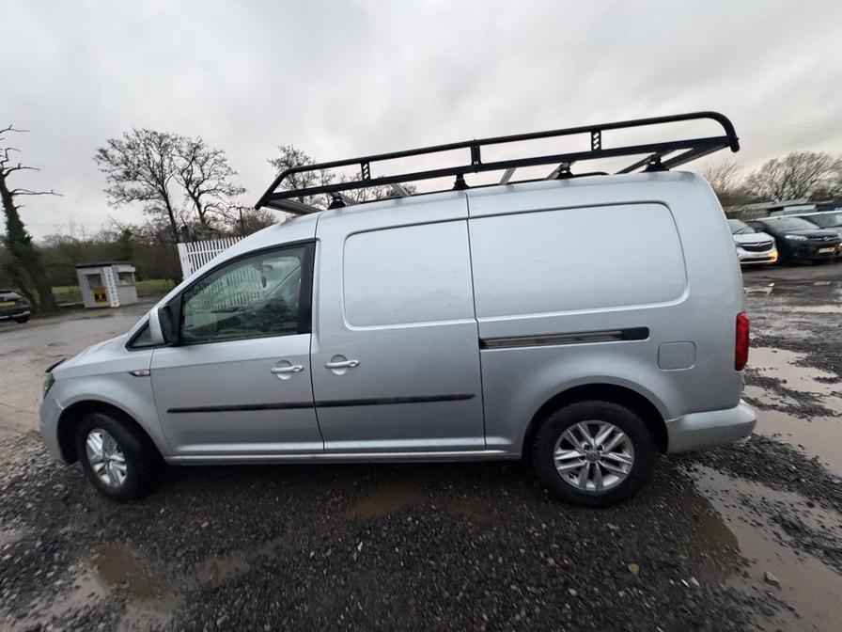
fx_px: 341
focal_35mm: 14
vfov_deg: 85.7
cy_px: 316
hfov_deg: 102.1
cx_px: 421
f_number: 2.2
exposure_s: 1/60
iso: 320
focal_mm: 2.22
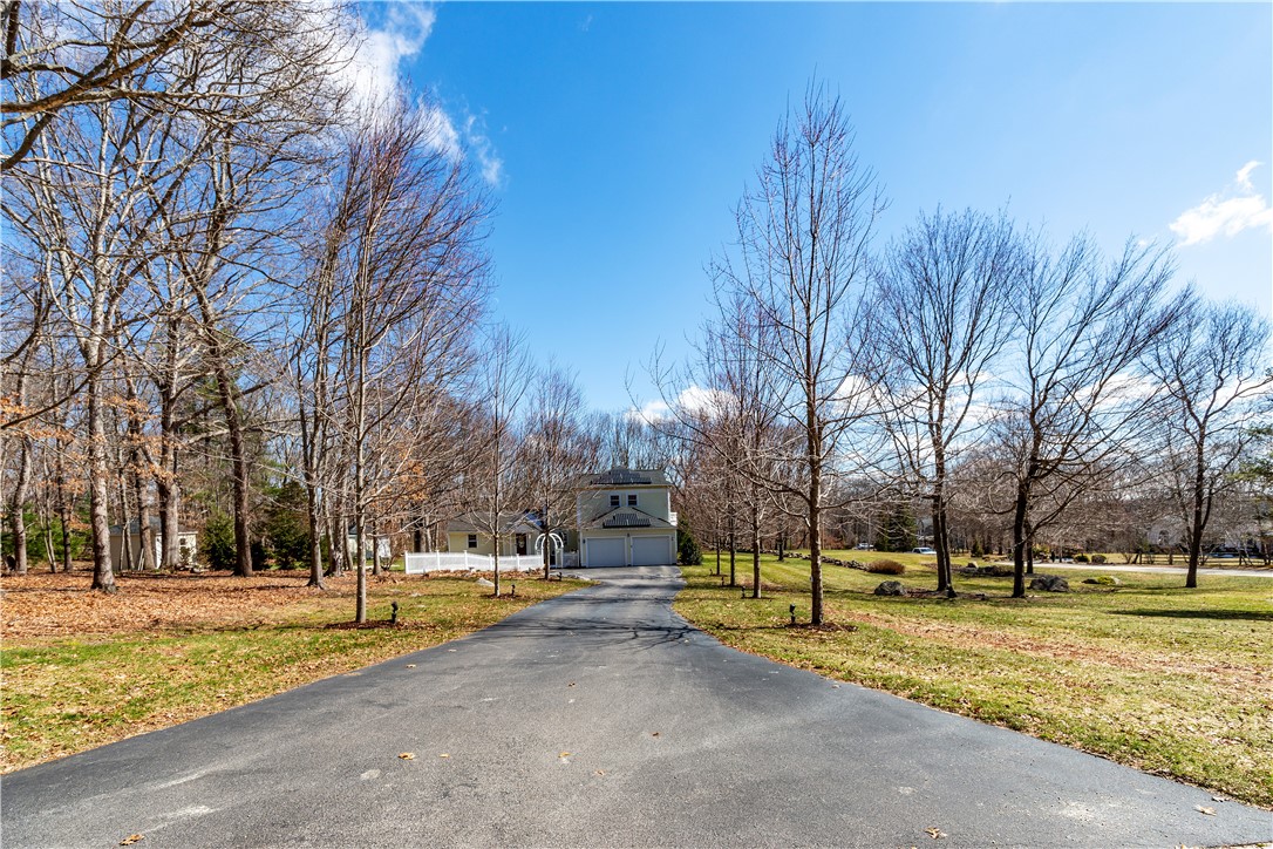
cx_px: 636
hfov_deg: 96.7
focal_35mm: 16
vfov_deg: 73.7
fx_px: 566
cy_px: 424
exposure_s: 1/125
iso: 100
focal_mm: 16
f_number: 9
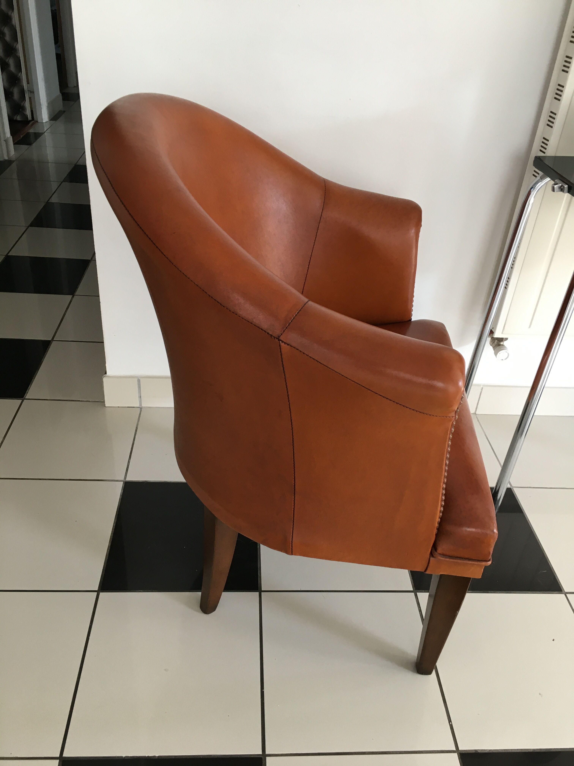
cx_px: 287
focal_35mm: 29
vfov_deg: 61.7
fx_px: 641
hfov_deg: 48.2
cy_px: 383
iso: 80
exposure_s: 1/33
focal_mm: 4.15
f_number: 2.2
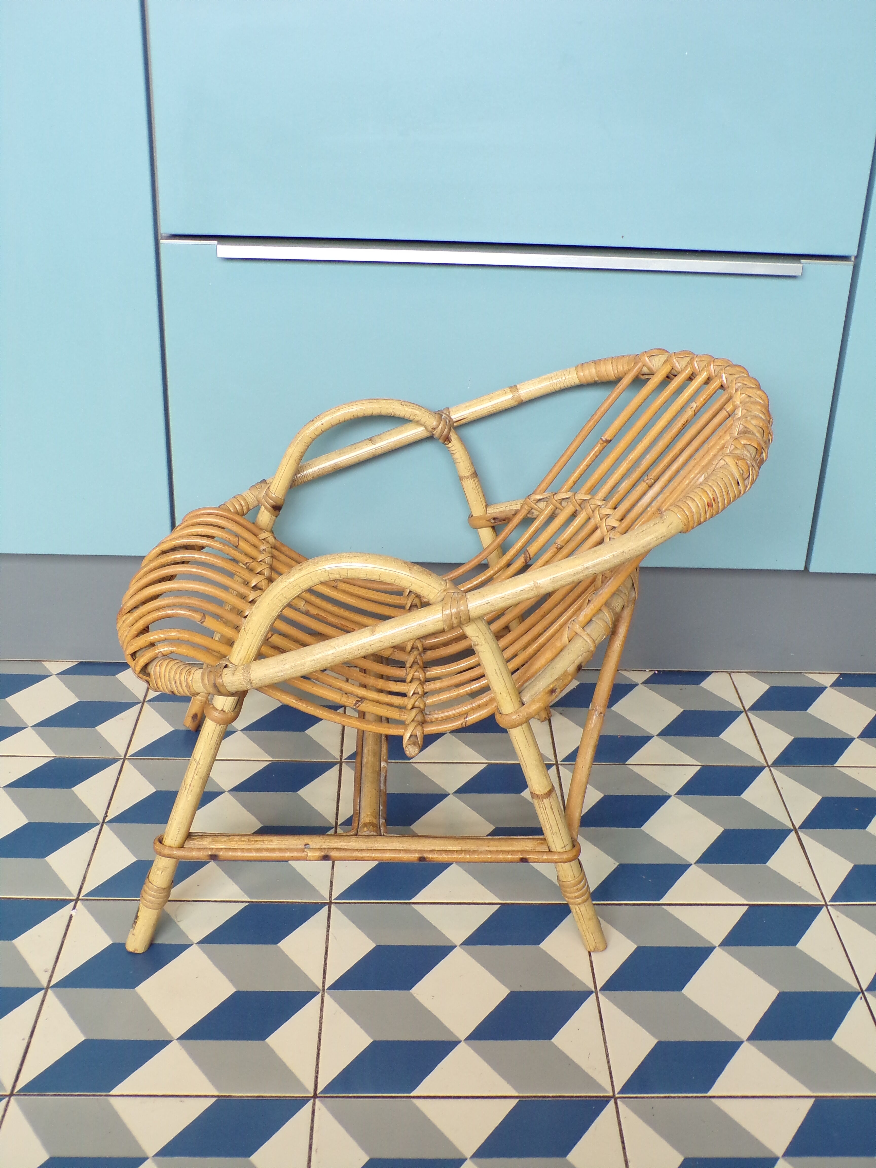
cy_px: 584
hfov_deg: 38.7
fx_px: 1248
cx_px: 438
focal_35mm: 37
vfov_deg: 50.1
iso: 200
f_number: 3.3
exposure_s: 1/25
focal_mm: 6.6
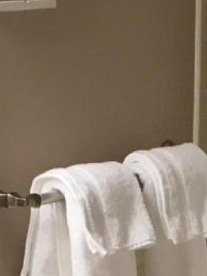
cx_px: 191
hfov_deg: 6.8
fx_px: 1726
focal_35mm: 216
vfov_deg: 8.8
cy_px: 481
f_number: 2.2
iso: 32
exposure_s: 1/30
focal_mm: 4.15
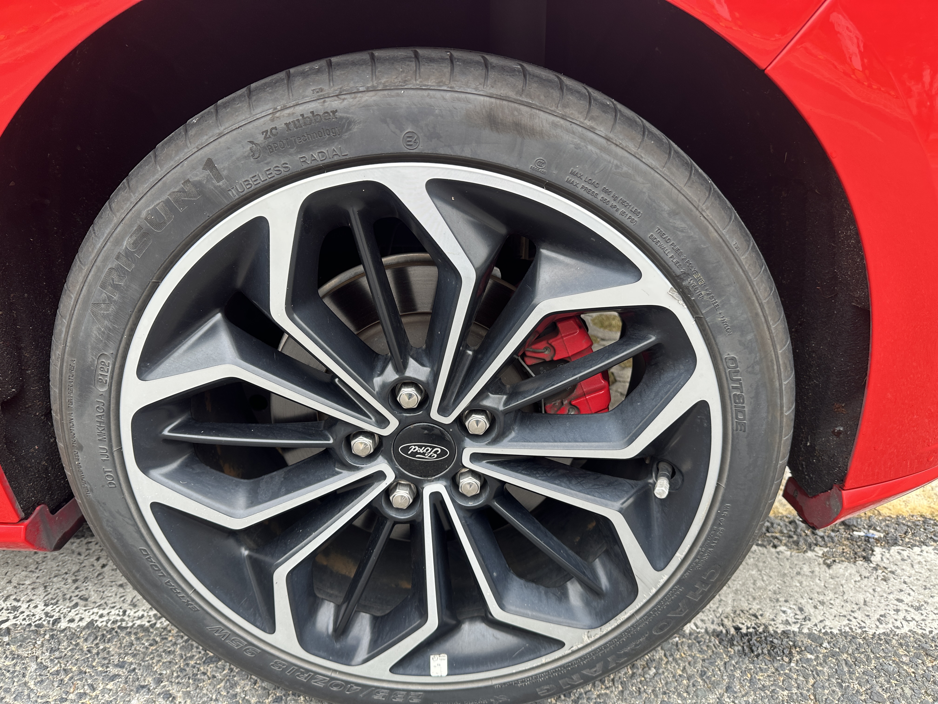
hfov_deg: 71.6
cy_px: 352
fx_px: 650
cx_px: 469
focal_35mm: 24
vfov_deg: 56.8
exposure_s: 1/121
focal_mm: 6.86
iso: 80
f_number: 1.78
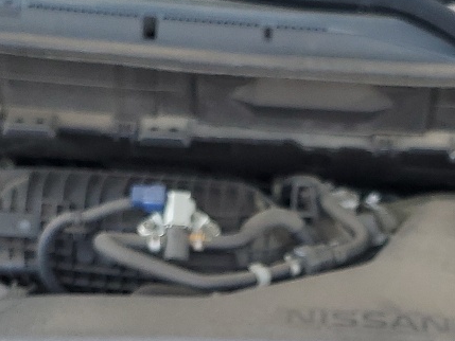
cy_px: 401
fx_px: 1275
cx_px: 320
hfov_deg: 20.1
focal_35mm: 97
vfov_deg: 14.8
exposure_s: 1/455
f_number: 1.5
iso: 50
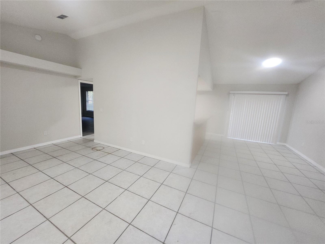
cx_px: 162
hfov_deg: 106.2
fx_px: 122
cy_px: 122
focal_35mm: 13
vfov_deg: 89.9
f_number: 2.2
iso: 320
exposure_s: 1/60
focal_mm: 1.7
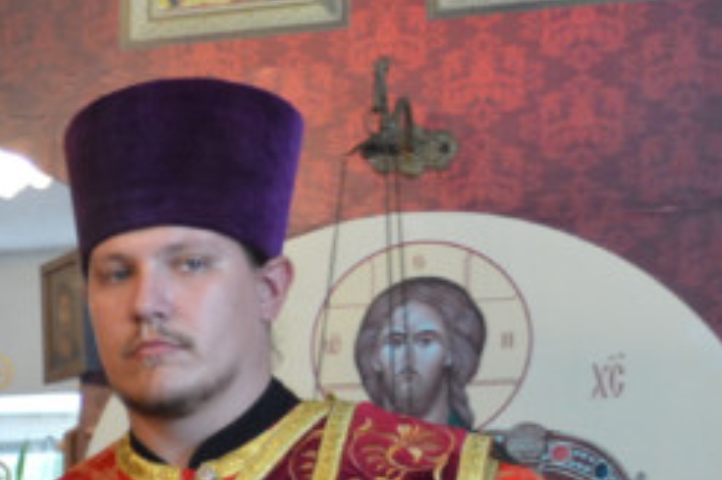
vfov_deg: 11.7
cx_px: -572
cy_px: 649
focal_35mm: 113
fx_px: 2265
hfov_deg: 15.6
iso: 560
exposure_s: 1/60
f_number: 3.5
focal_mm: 18
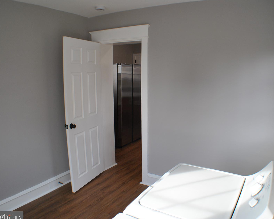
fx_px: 308
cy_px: 111
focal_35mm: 38
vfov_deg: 39.2
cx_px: 155
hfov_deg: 47.8
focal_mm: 22
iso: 200
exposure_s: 1/80
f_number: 4.5
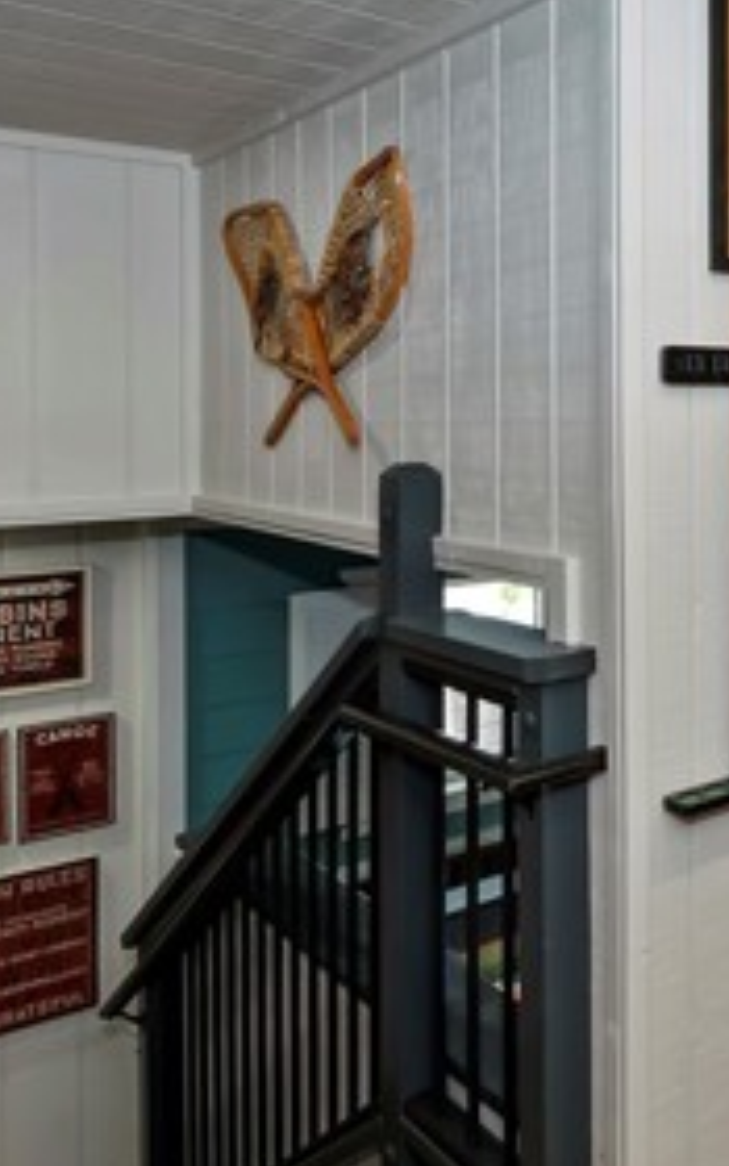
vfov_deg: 54.4
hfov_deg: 28.1
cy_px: 410
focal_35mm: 35
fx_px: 1113
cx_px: 1008
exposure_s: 1/30
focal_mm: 10
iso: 400
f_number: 8
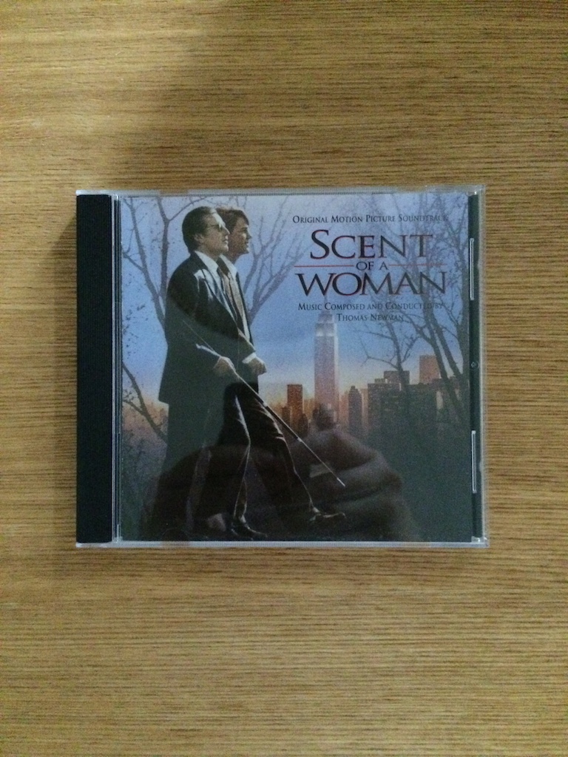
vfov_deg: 60.0
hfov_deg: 46.8
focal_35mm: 30
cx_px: 284
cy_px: 378
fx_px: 656
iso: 1000
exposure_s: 1/15
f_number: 2.2
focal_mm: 4.12
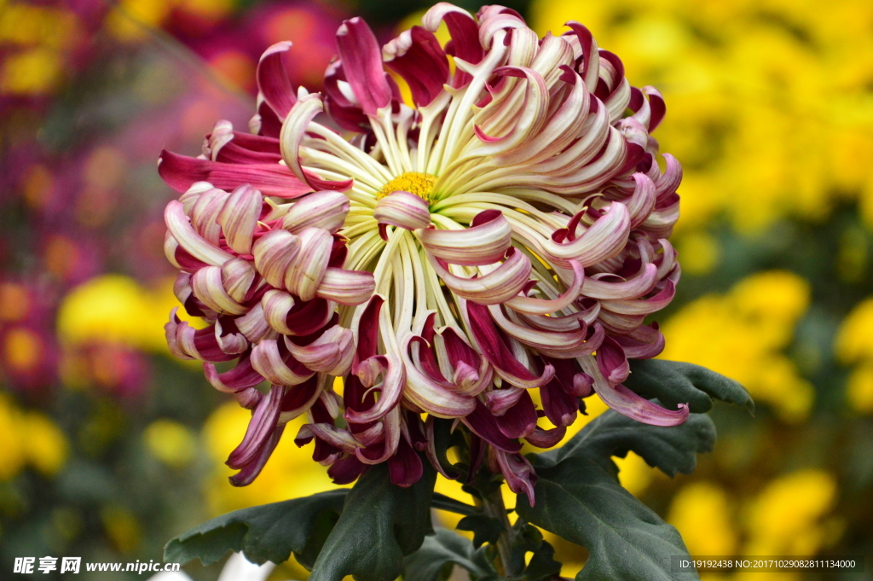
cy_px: 290
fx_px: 9450
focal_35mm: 390
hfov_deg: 5.3
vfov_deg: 3.5
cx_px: 436
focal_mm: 260
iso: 1800
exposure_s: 1/250
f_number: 8
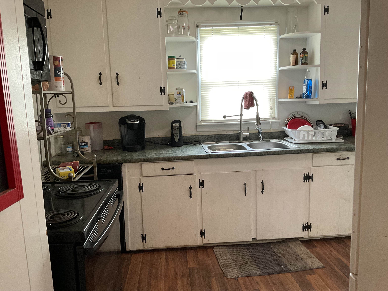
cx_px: 194
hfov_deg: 61.7
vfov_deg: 48.2
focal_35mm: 29
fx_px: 325
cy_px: 146
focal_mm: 3
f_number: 1.8
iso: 125
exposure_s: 1/60
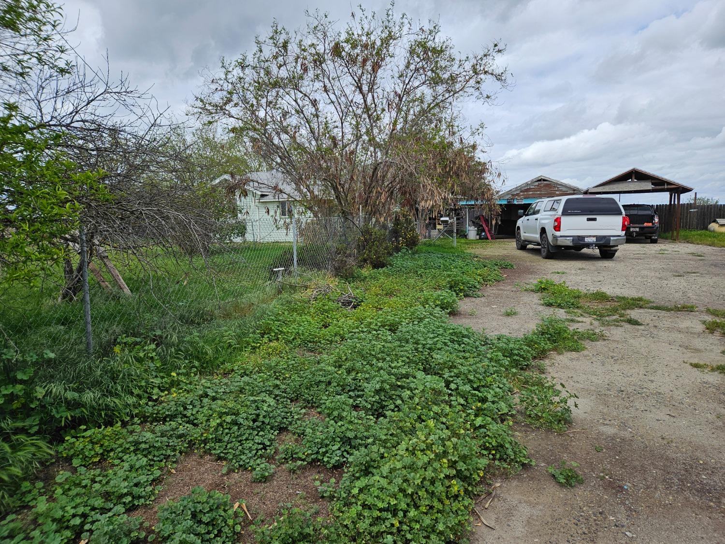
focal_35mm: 23
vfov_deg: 58.9
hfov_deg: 73.9
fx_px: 482
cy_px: 272
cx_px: 362
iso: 40
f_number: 1.8
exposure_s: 1/2000
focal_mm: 5.4
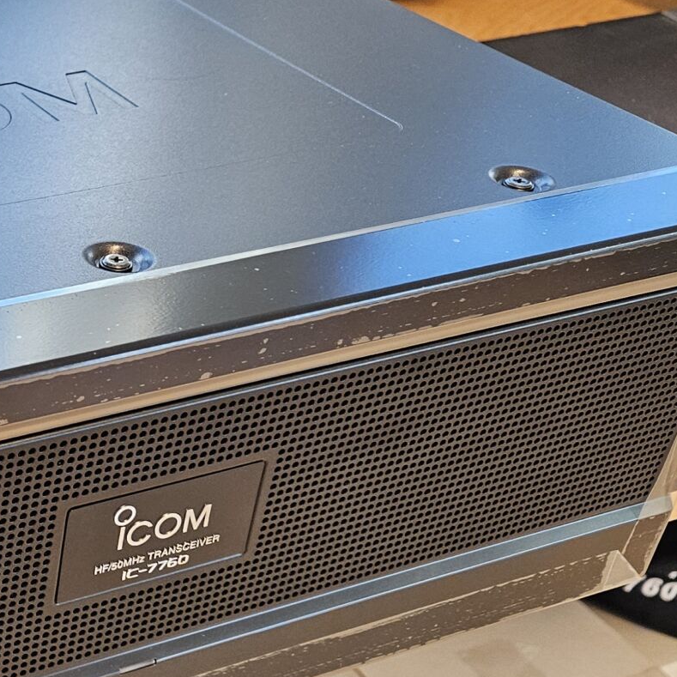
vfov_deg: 26.0
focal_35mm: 66
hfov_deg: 23.4
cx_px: -177
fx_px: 1460
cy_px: 409
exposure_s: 1/100
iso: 250
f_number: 1.8
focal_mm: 5.4
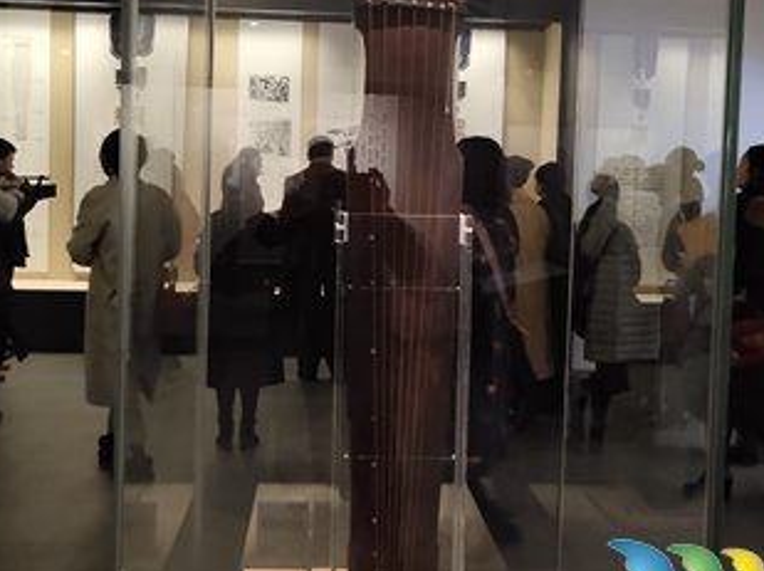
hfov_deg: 40.5
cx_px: 396
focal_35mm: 47
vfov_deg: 30.7
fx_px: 1036
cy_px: 219
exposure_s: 1/20
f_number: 1.8
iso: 765
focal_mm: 4.27
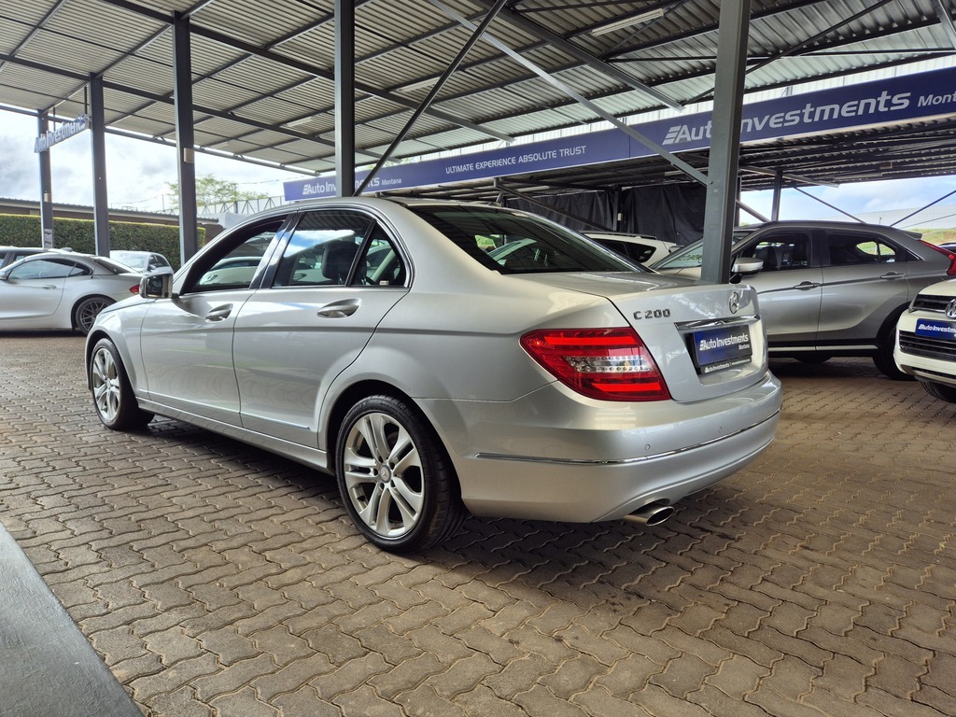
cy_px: 358
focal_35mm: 23
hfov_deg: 73.9
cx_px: 478
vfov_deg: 58.9
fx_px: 635
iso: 25
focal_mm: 5.4
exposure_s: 1/638
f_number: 1.8
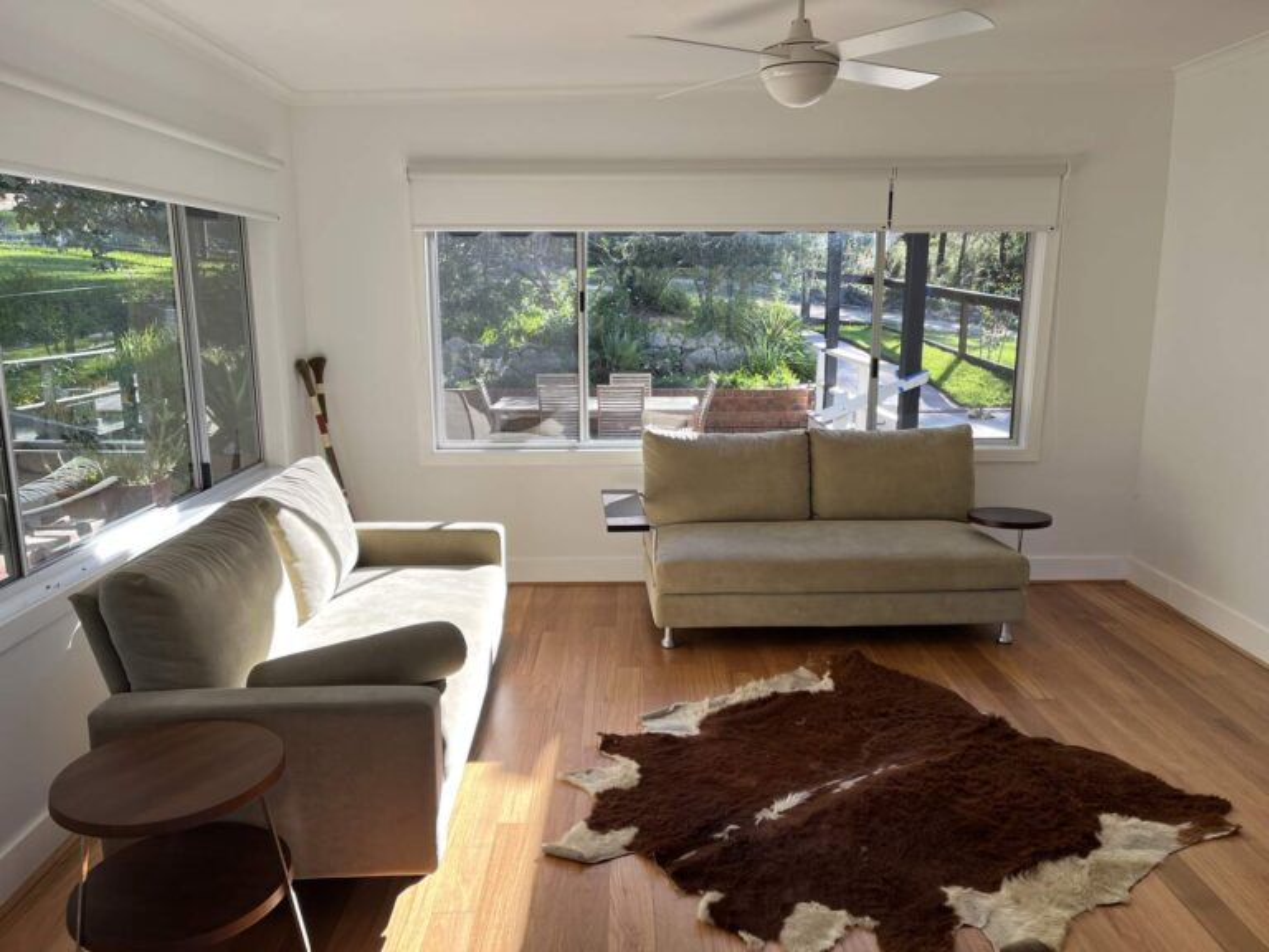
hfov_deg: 67.3
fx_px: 953
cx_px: 634
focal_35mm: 26
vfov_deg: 53.1
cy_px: 476
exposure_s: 1/334
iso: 50
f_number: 1.6
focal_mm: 5.1
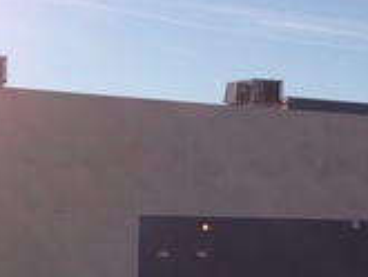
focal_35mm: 136
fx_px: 1447
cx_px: 375
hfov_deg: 14.3
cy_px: 243
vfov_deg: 10.9
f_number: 2.4
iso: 50
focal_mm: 4.28
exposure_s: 1/3067
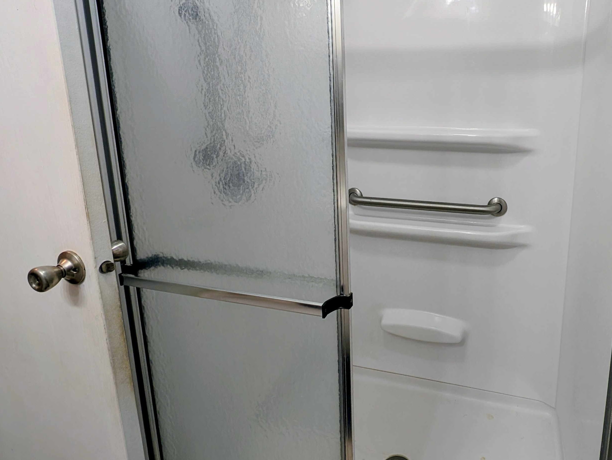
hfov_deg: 78.1
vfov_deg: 65.0
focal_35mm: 20
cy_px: 170
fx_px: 354
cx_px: 425
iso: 54
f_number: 1.95
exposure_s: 1/24
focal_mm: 2.23
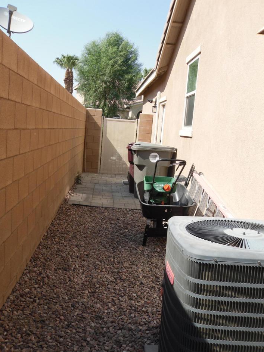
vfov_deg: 48.9
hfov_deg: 37.7
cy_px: 190
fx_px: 386
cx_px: 131
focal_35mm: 38
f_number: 8.2
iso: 80
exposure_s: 1/122
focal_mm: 6.3
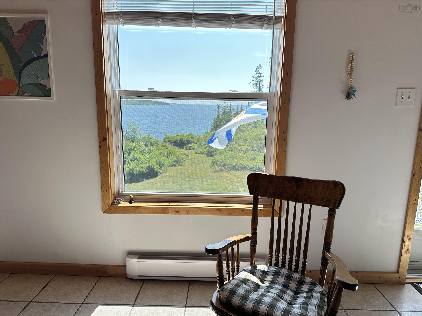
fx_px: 293
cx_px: 211
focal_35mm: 24
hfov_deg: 71.6
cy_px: 158
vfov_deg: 56.8
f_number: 1.78
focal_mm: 6.86
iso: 80
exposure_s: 1/729
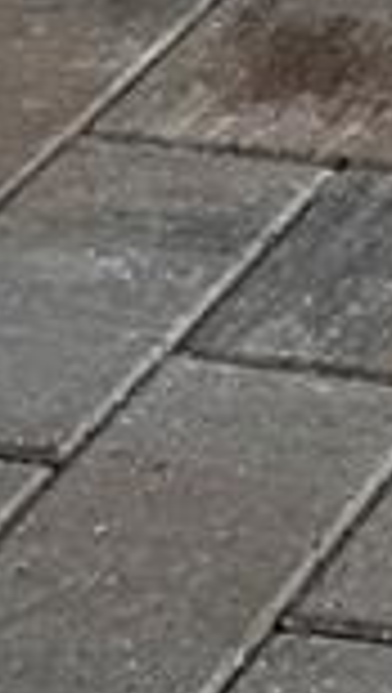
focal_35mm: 204
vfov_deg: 8.0
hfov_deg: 5.0
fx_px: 3757
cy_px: -1773
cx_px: 1834
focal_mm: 6.76
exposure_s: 1/142
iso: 64
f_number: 1.78
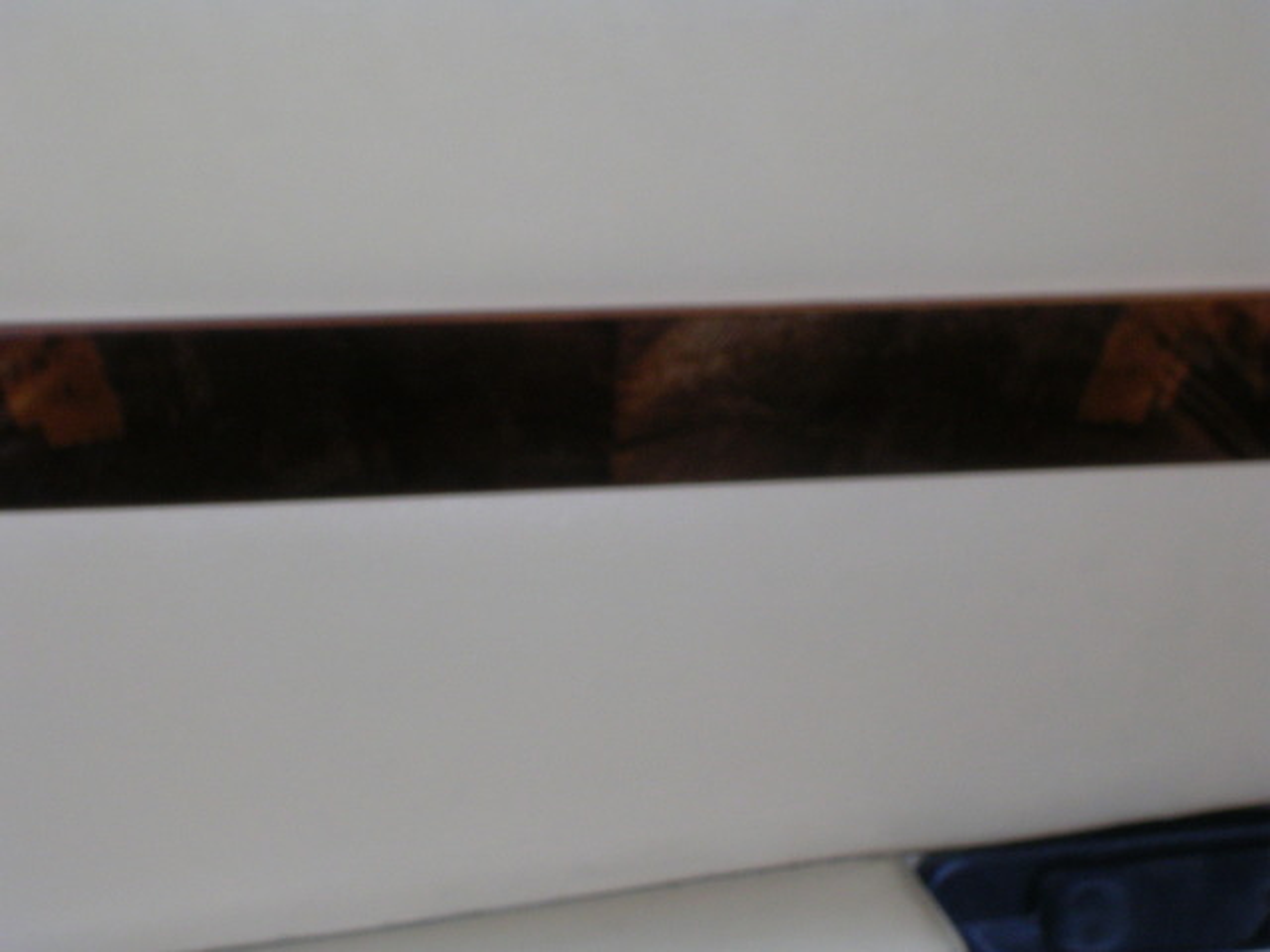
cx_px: 635
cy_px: 476
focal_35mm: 115
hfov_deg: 17.1
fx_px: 4219
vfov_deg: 12.9
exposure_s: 1/60.1
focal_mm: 17.4
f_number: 9.8
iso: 76
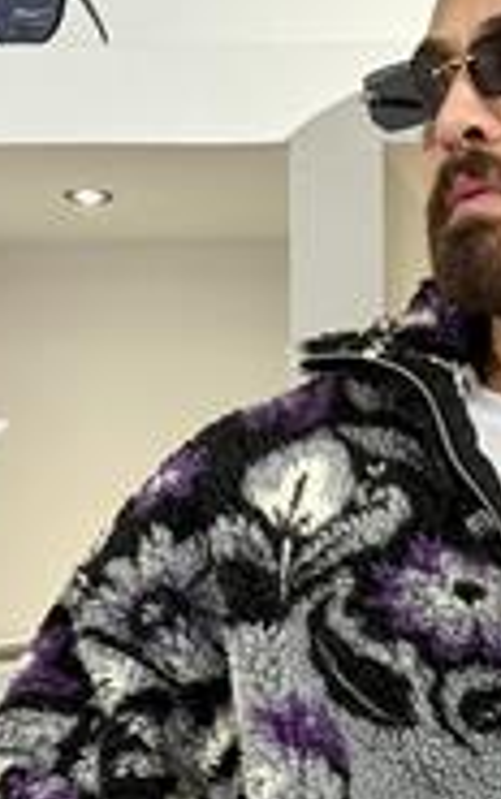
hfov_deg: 10.1
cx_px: 626
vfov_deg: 15.9
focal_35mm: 128
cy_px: 851
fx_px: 2790
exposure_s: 1/100
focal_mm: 6.76
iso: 100
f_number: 1.78
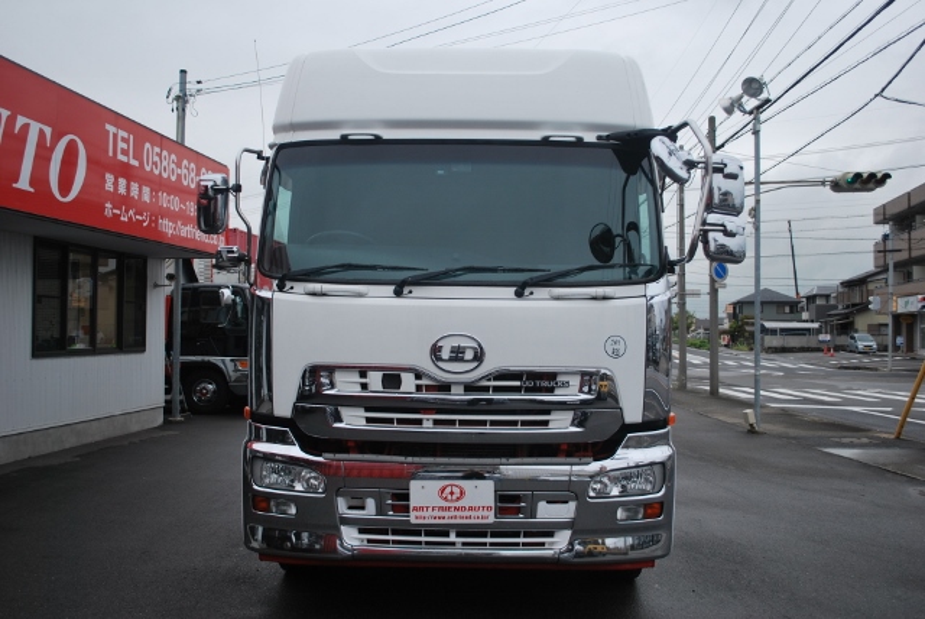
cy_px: 310
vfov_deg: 40.0
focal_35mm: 33
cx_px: 462
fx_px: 849
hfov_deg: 57.2
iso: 140
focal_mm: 22
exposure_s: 1/500
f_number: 4
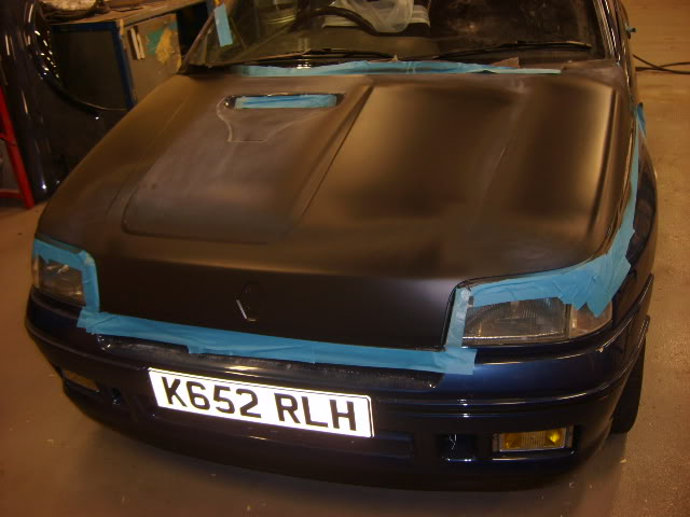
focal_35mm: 35
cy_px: 258
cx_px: 345
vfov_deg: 40.7
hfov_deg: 52.6
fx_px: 698
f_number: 2.8
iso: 100
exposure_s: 1/45
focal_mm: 5.8
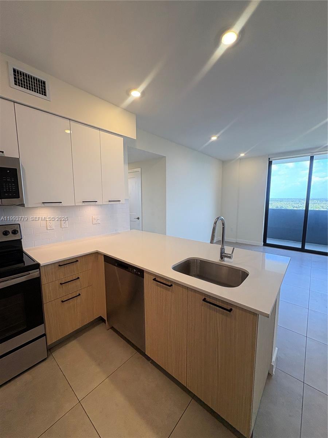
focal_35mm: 14
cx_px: 164
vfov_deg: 102.1
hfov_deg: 85.7
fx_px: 177
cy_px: 219
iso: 100
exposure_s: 1/120
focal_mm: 2.22
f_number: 2.2
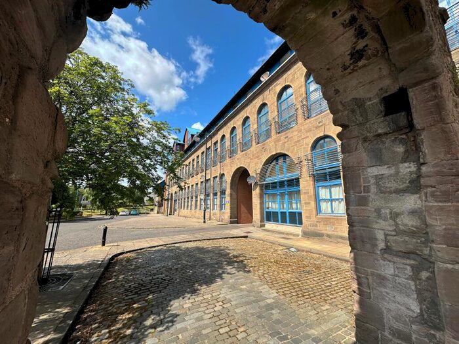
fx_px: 186
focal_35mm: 14
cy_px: 172
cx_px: 230
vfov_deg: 85.7
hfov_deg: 102.1
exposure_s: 1/1770
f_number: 2.2
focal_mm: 2.22
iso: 50
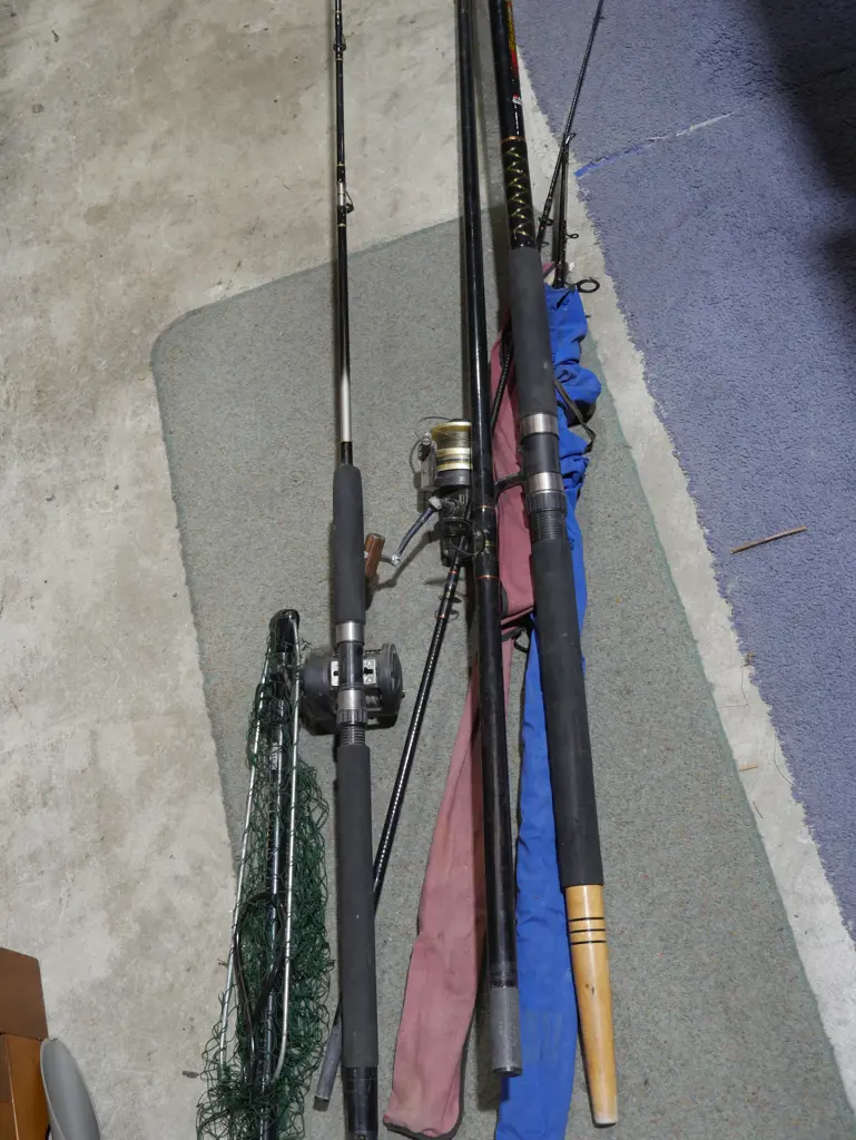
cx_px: 428
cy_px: 570
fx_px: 1384
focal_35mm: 42
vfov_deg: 44.8
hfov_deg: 34.4
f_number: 4.6
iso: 500
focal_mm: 21
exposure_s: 1/60
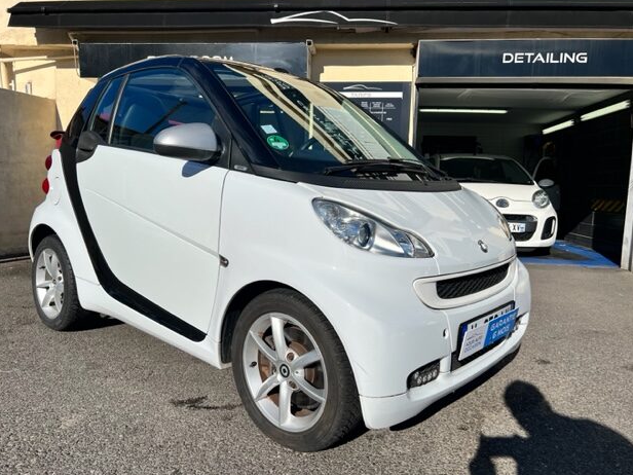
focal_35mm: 27
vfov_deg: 51.4
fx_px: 494
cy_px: 238
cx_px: 308
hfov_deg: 65.3
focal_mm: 5.7
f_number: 1.5
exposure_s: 1/11364
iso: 50
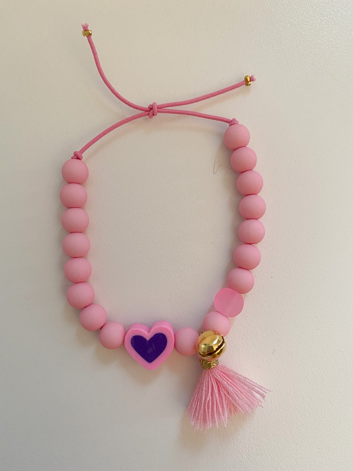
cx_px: 176
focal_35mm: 26
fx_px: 354
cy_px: 236
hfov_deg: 53.1
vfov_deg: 67.3
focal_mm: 4.25
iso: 125
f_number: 1.8
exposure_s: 1/50
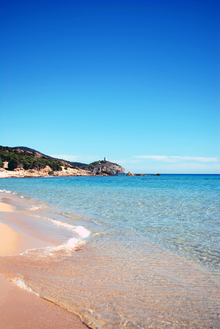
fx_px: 384
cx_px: 110
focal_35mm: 42
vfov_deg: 46.3
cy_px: 164
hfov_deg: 32.0
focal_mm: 28
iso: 100
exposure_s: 1/800
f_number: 4.5
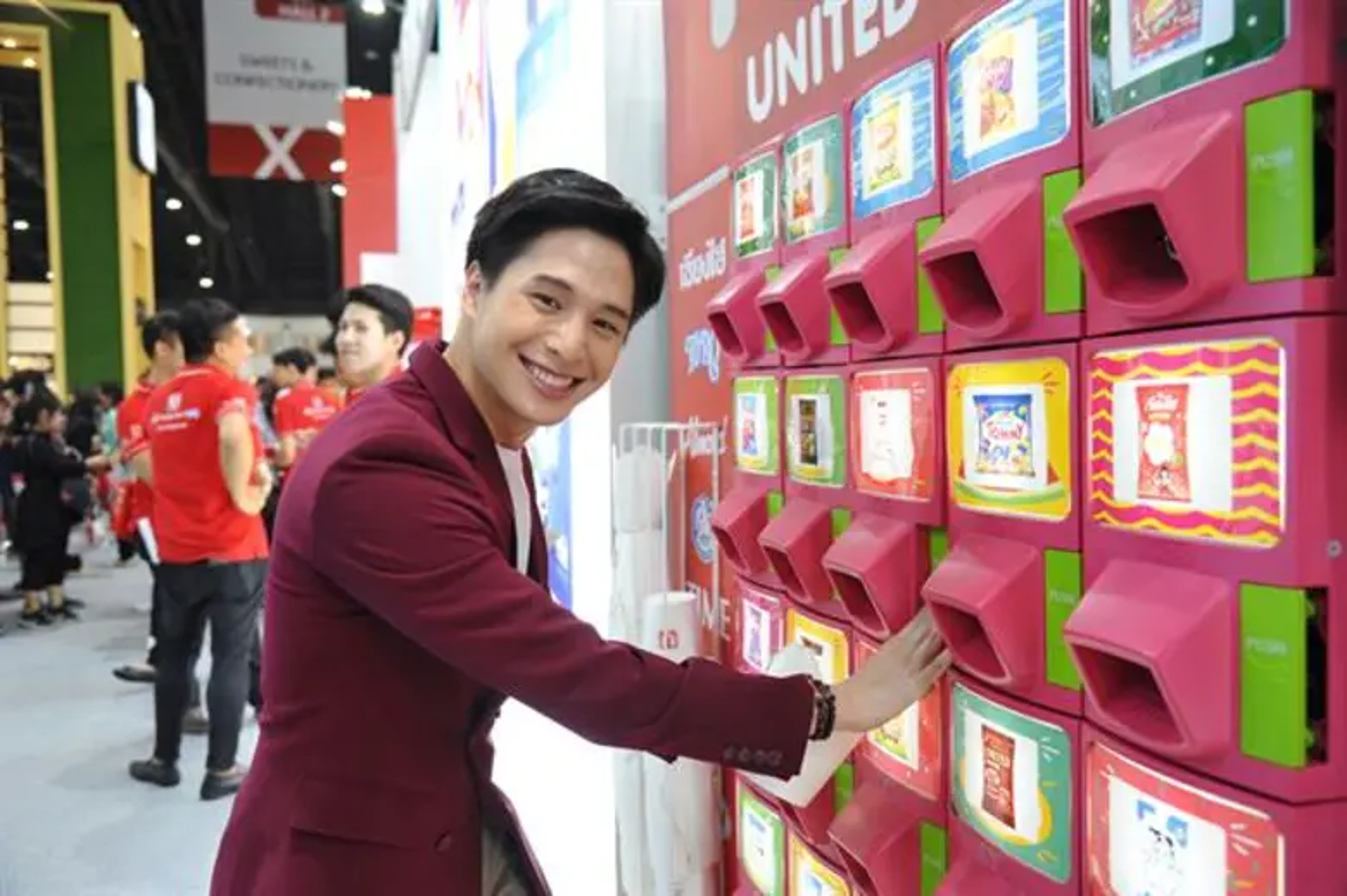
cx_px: 674
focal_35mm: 30
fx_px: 1122
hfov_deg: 62.0
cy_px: 448
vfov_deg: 43.6
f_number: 4
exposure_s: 1/100
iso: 1600
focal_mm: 30
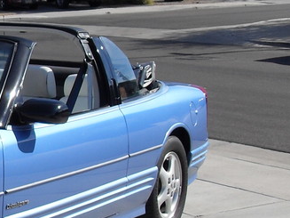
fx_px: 971
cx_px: -110
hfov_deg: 15.9
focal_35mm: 116
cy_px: 149
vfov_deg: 12.7
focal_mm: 6.3
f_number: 8.9
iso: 80
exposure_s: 1/125
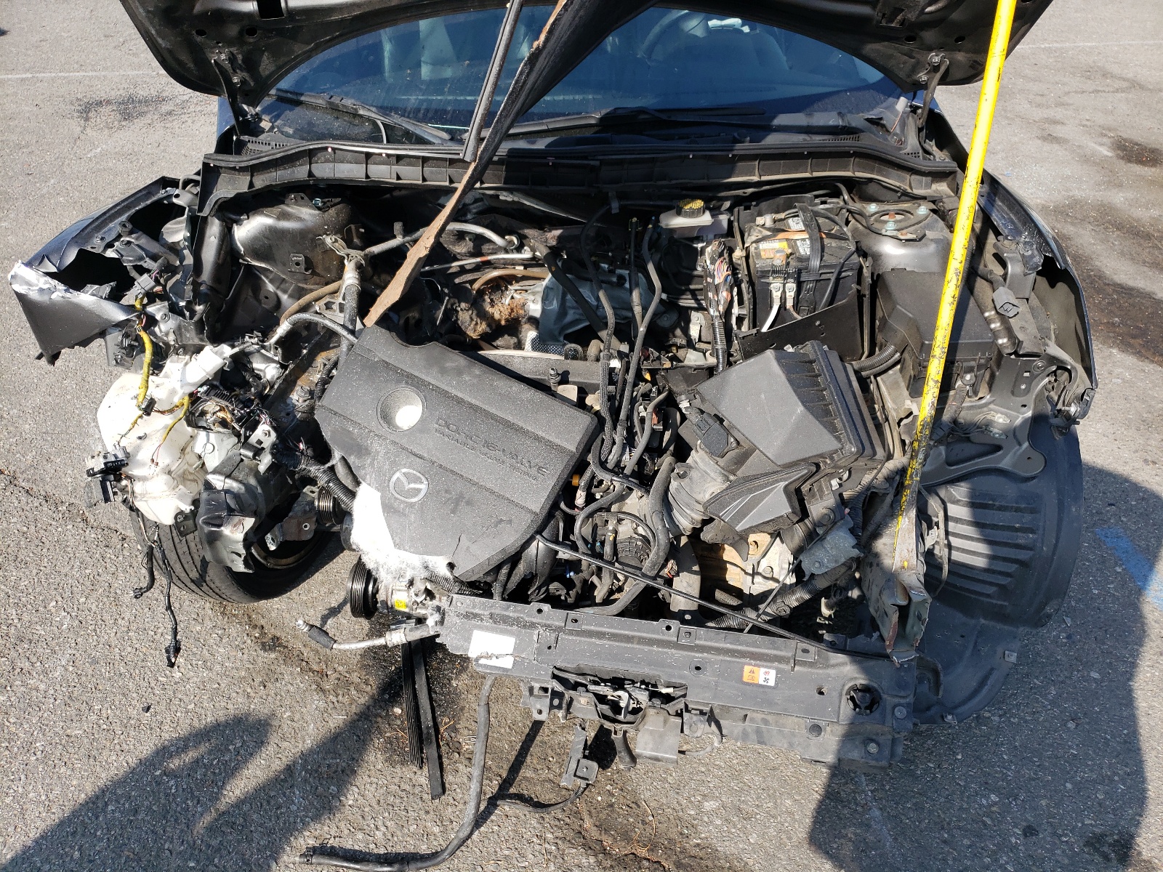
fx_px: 874
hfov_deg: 67.3
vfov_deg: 53.1
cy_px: 436
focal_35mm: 26
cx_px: 582
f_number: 1.5
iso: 50
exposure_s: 1/1429
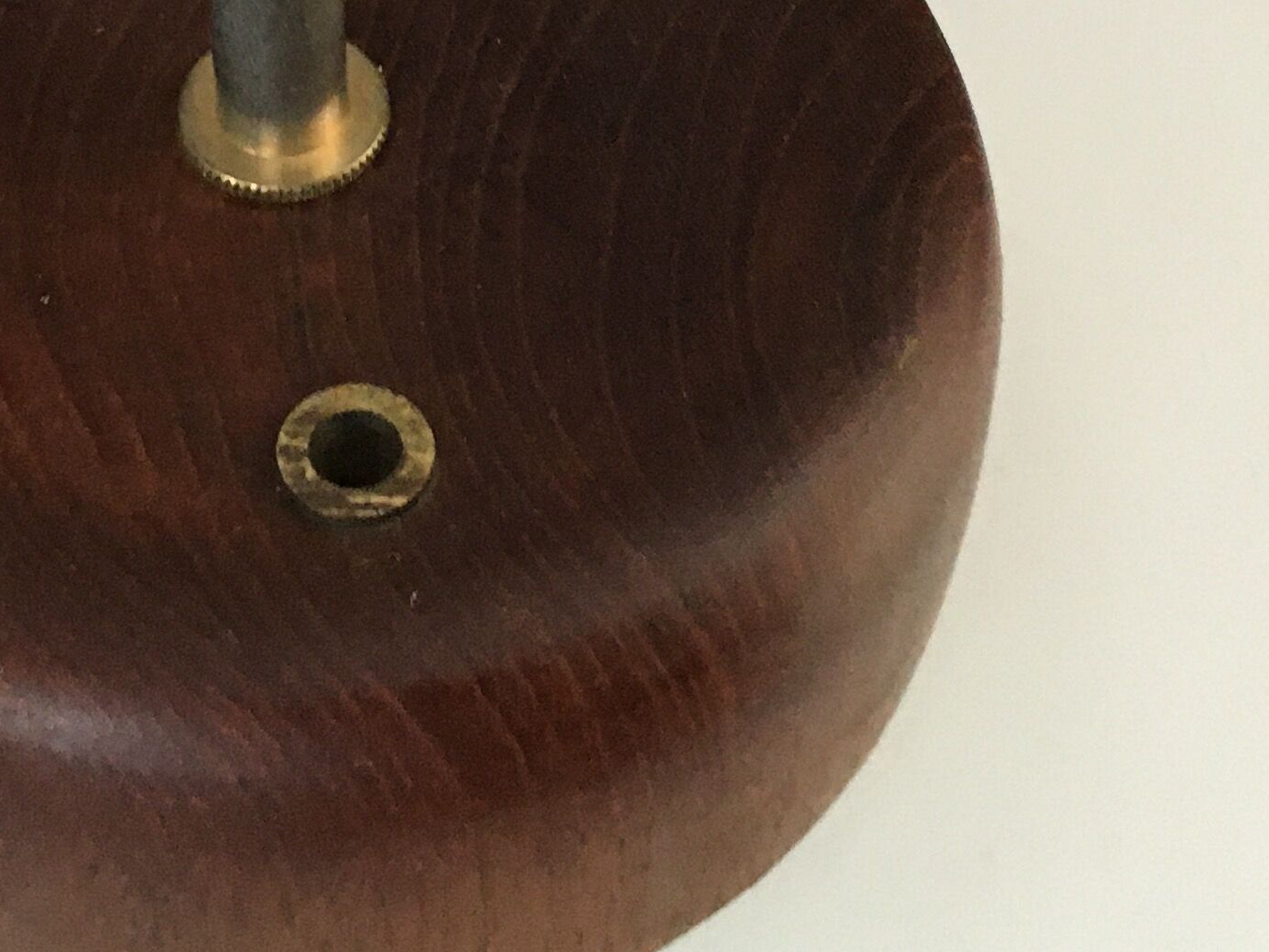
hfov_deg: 22.7
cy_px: -170
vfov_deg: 16.7
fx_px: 3116
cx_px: 279
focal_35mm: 85
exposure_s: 1/20
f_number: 2.2
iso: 200
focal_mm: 4.15
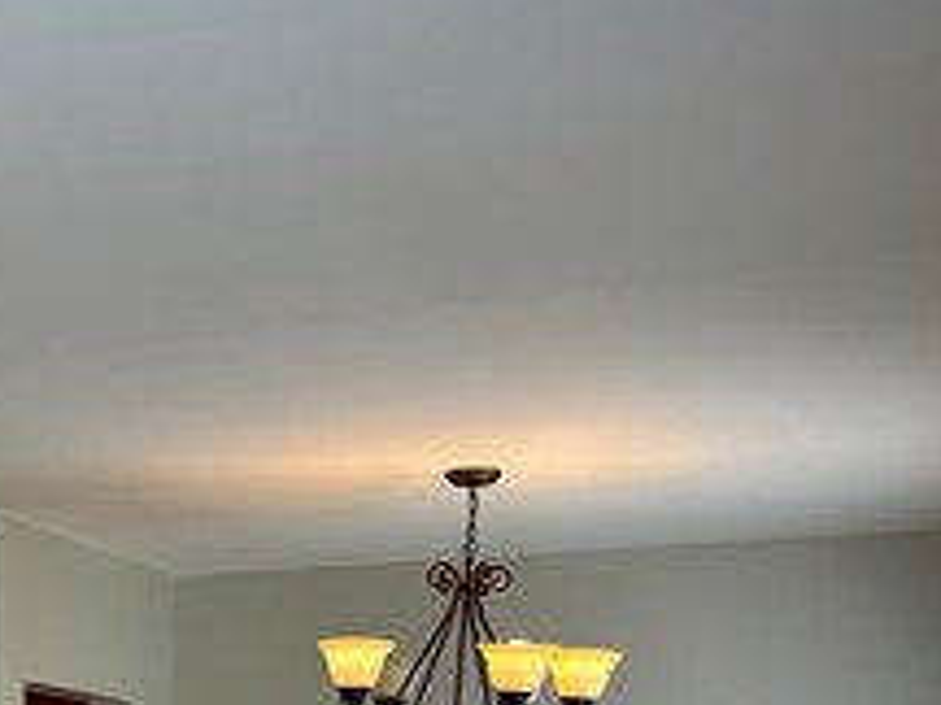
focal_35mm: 71
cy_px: 957
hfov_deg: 26.2
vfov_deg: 18.9
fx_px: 1930
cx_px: 39
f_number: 1.78
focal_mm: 6.86
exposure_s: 1/133
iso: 64
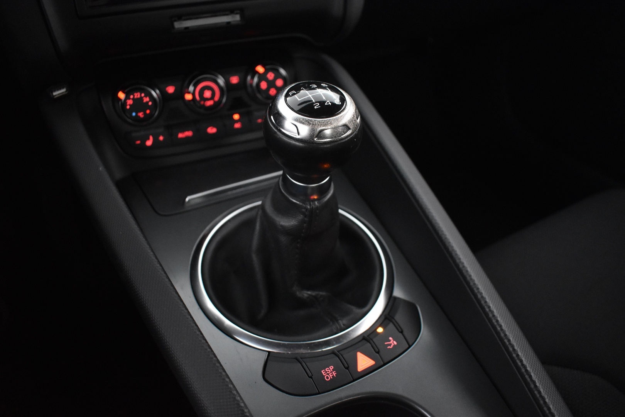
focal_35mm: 27
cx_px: 312
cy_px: 208
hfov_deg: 67.4
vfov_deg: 47.9
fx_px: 469
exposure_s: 1/30
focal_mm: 18
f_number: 3.5
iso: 3200
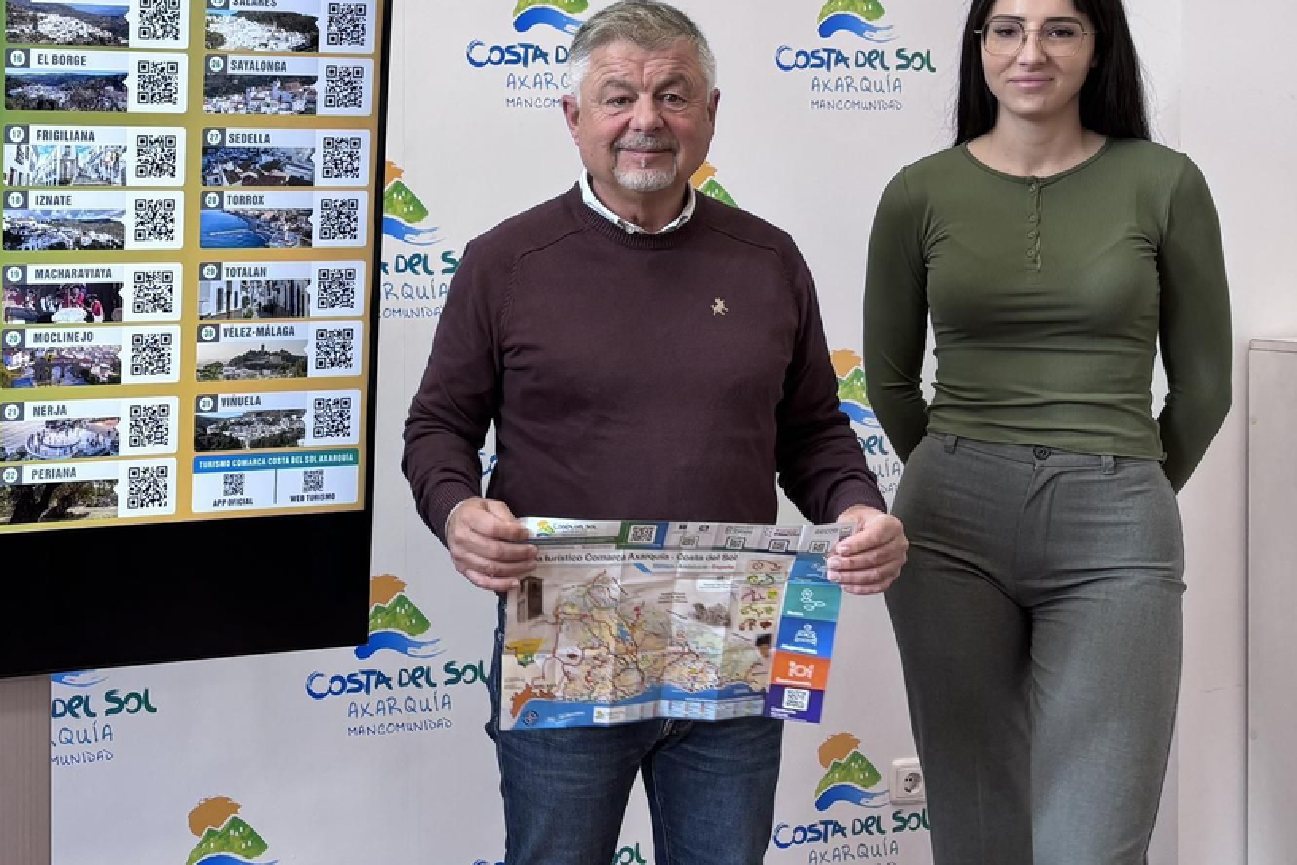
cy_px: 293
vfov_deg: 25.4
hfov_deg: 35.8
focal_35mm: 53
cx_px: 191
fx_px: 1909
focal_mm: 5.96
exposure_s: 1/100
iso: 80
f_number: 1.6
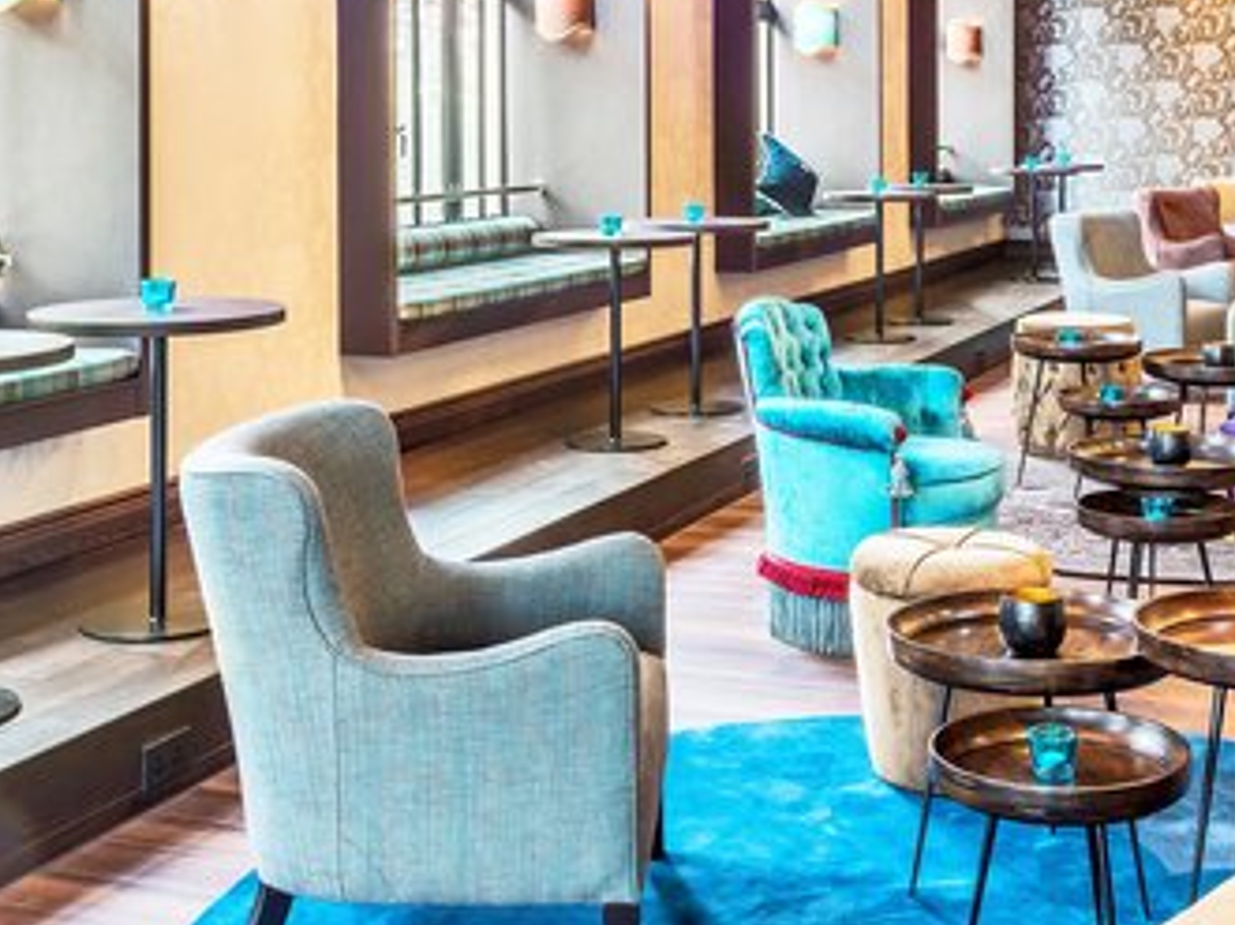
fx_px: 1996
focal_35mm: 56
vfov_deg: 25.1
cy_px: 45
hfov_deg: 34.3
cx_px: 741
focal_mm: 24
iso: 100
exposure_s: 2.5
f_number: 11
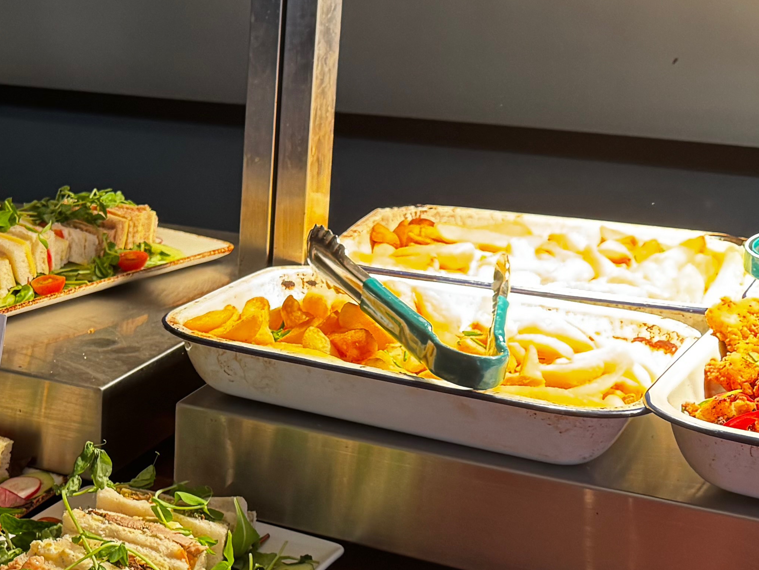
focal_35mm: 67
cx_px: -25
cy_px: 302
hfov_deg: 27.1
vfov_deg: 21.9
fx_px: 1469
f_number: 1.78
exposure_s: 1/50
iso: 250
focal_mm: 6.76
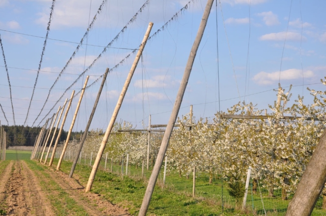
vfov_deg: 23.7
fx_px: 516
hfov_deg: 35.1
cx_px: 163
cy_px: 108
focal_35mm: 57
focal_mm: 38
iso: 200
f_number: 9
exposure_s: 1/320
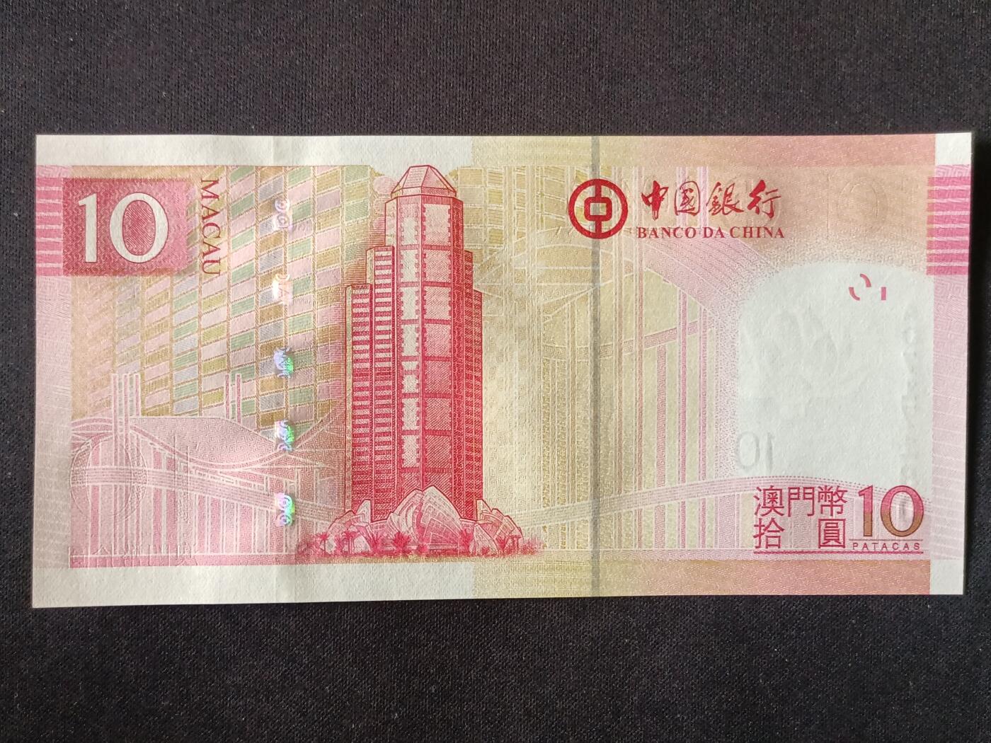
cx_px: 496
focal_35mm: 37
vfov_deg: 38.7
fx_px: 1059
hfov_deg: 50.1
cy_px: 372
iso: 833
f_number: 1.8
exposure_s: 1/50
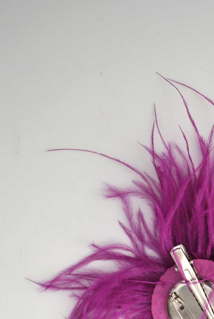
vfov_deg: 27.6
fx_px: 613
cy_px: 316
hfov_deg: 19.2
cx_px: 221
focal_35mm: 69
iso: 125
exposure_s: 1/500
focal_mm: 22
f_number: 4
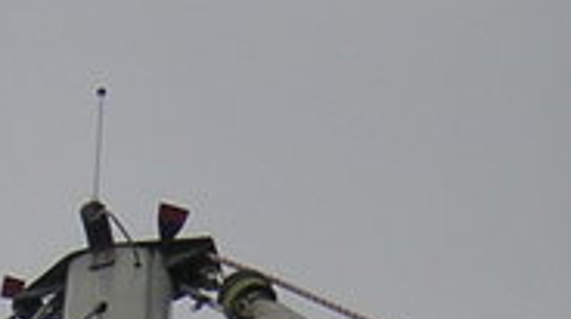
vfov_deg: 2.7
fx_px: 6775
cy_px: 754
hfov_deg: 4.8
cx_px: 379
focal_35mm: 448
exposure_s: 1/906
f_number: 4.7
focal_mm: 14.1
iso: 100
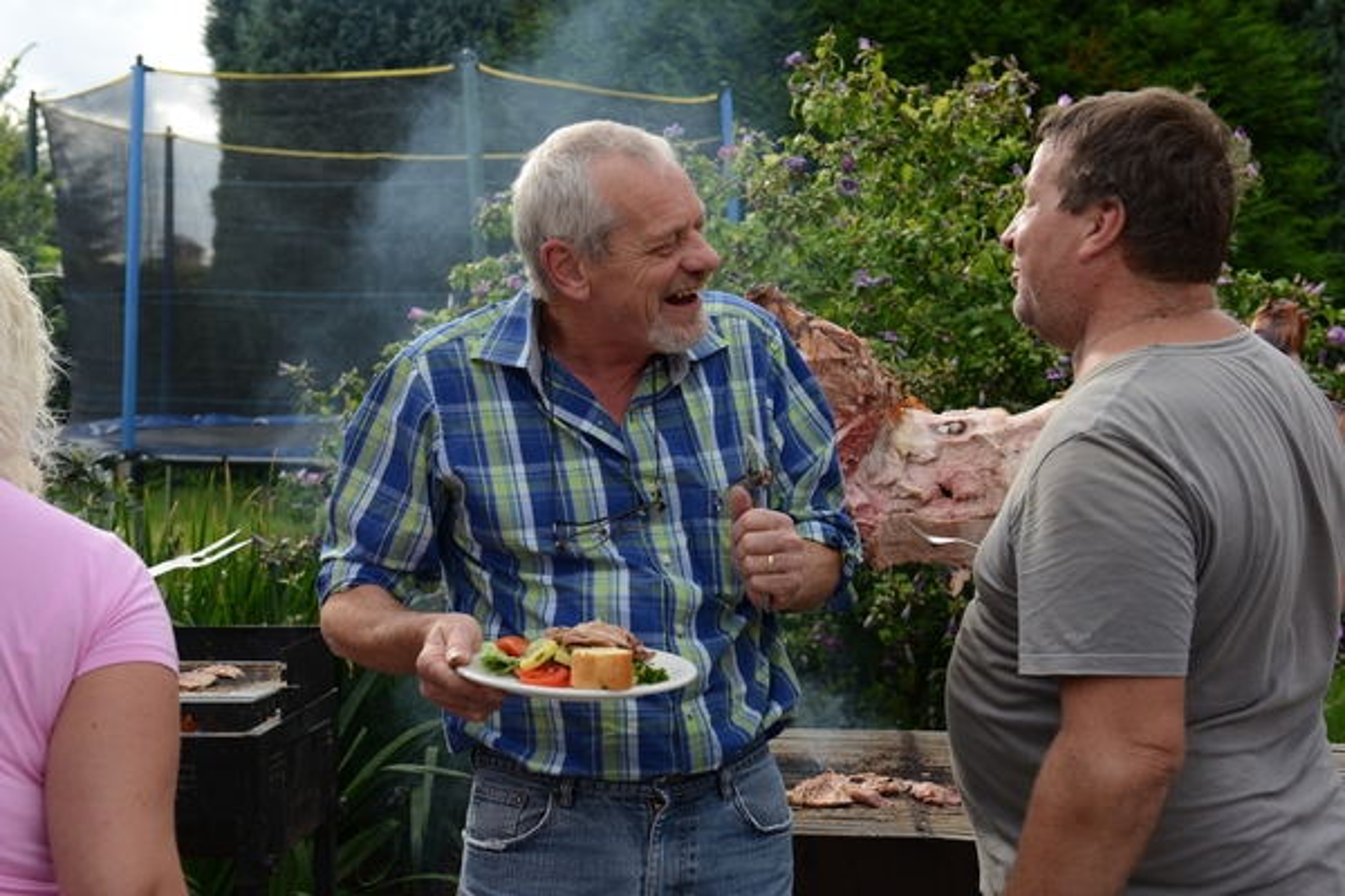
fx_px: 1793
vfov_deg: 28.1
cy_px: 448
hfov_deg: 41.1
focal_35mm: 48
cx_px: 672
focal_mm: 48
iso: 200
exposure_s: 1/160
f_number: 6.3
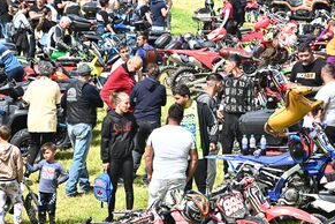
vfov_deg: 5.7
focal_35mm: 240
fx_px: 2233
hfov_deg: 8.6
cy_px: 94
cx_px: 190
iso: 1600
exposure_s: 1/500
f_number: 16
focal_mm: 155
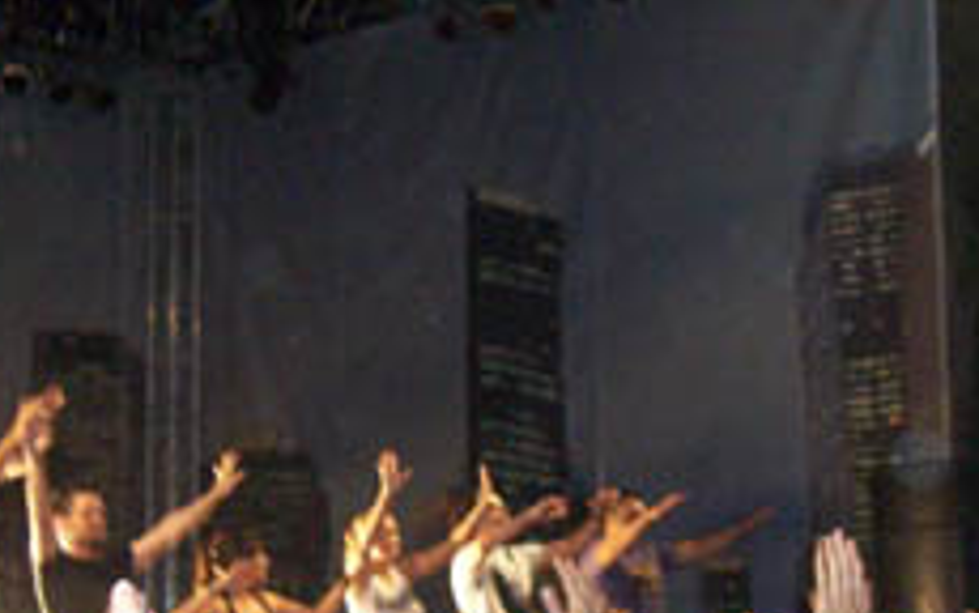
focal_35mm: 80
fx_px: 2136
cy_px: 526
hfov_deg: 25.8
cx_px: 485
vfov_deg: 16.2
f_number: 3
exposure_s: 1/60
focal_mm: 6
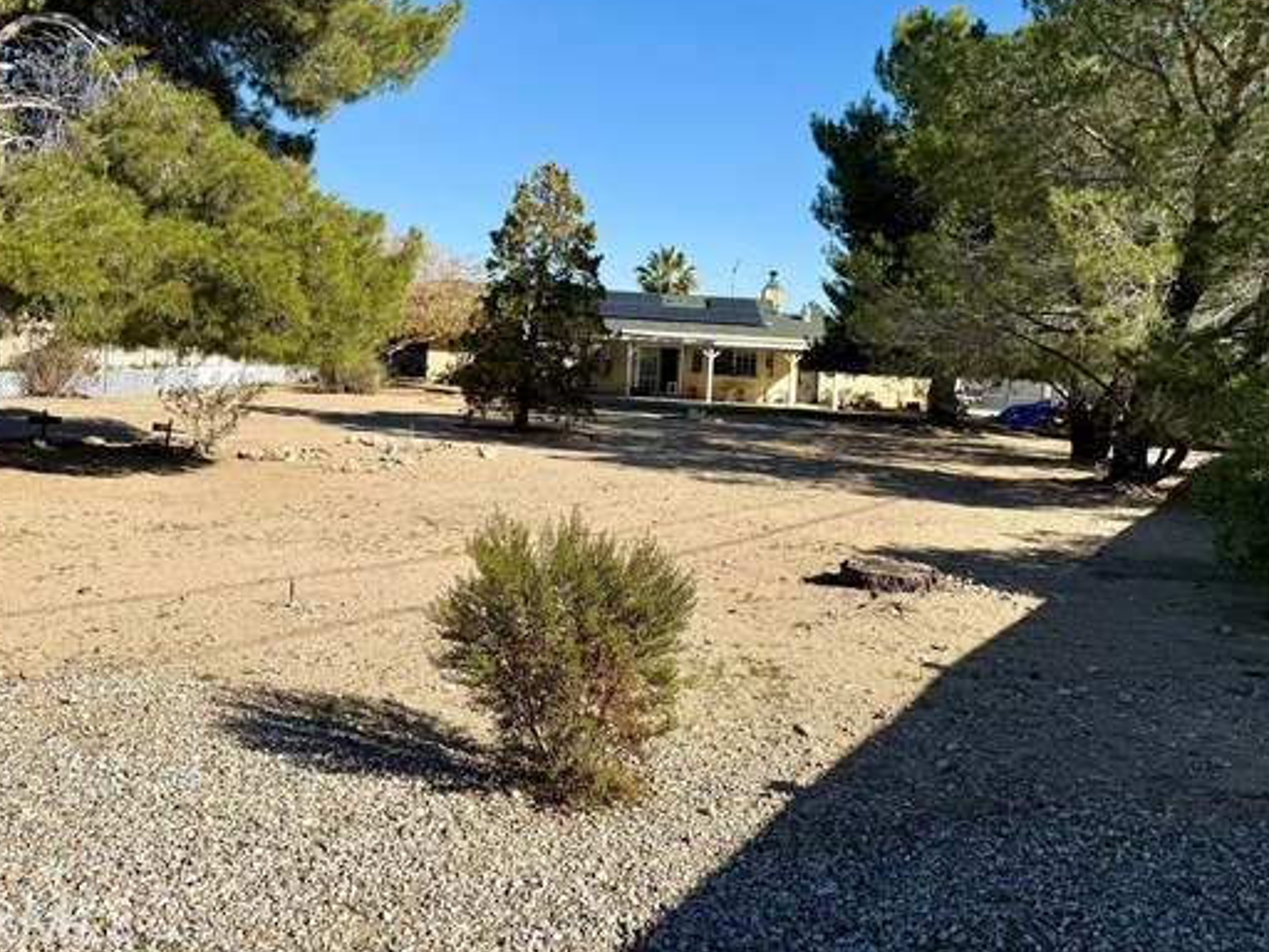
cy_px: 362
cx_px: 637
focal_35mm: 30
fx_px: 1100
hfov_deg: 60.0
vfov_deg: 46.4
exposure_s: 1/5319
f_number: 1.78
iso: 80
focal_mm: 6.76
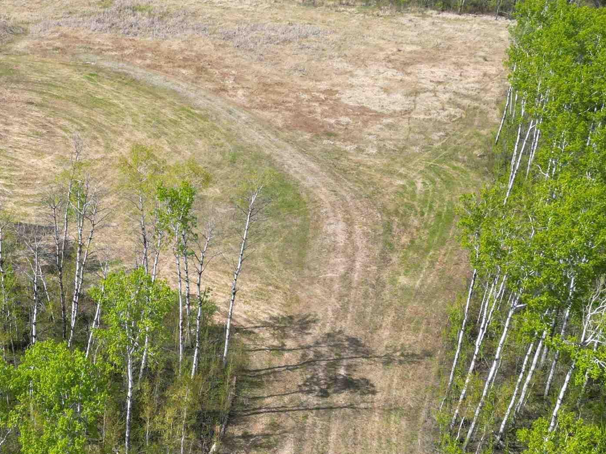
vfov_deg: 27.5
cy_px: 243
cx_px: 69
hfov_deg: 34.3
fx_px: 928
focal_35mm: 53
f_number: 1.7
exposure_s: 1/2000
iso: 100
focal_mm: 6.72
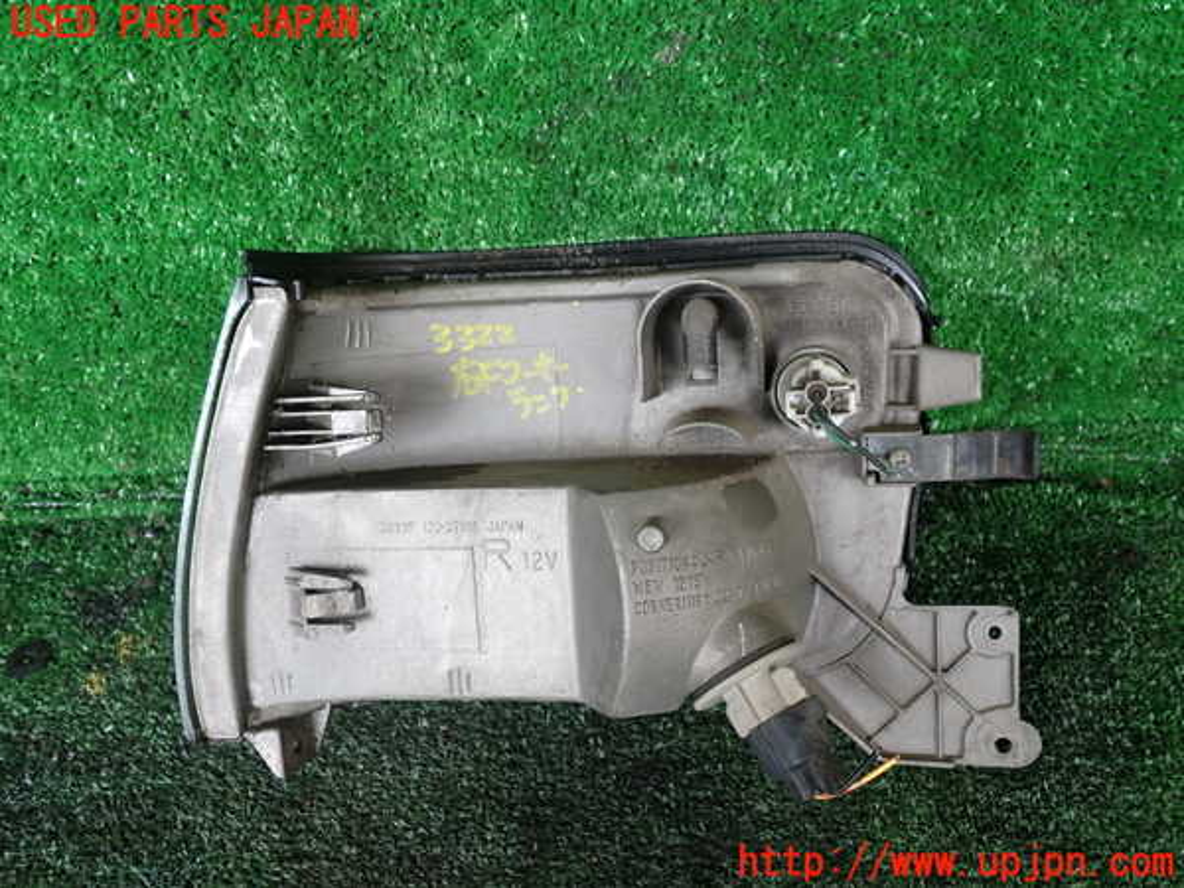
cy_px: 444
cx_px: 592
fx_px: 1026
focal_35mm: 30
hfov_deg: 60.0
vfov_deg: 46.8
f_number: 2.3
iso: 160
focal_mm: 5.4
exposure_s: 1/60
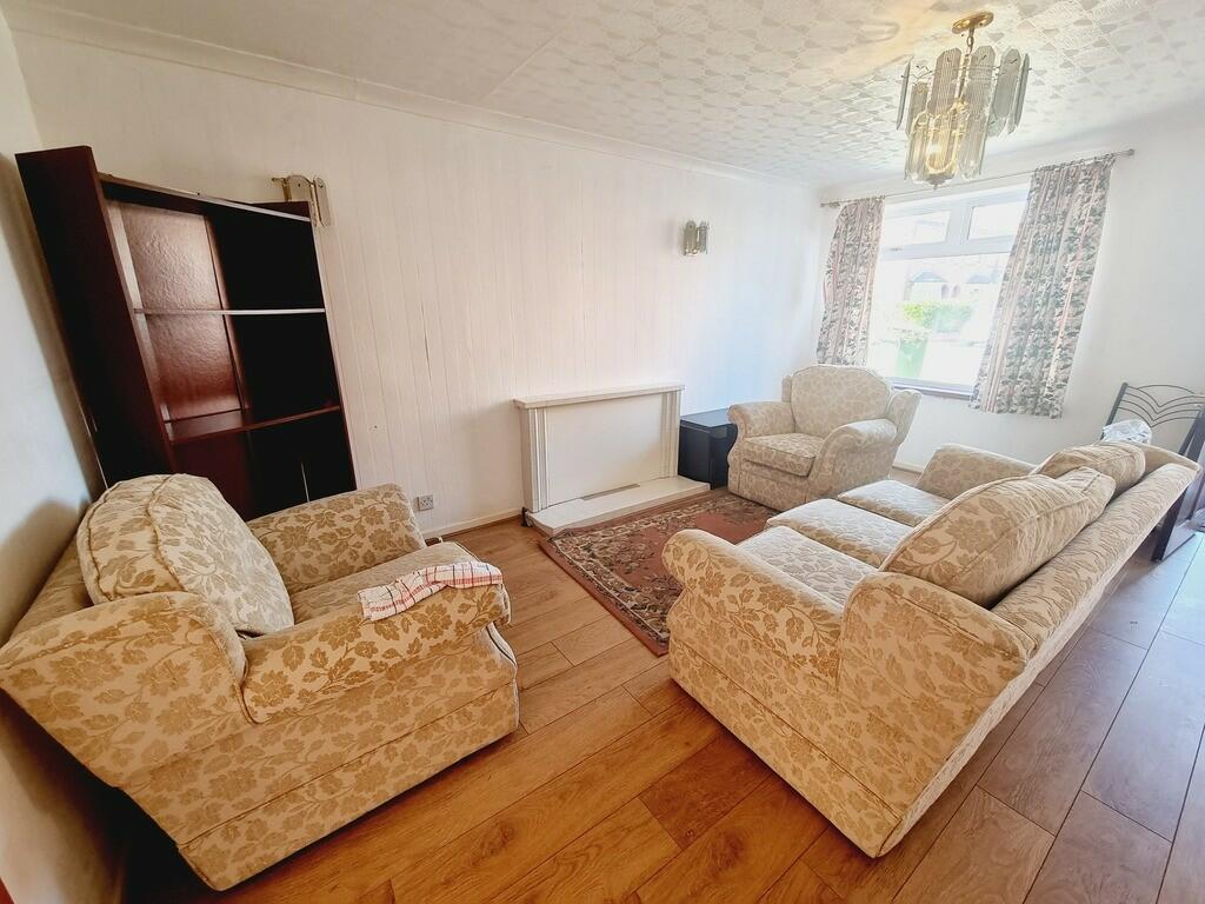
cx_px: 602
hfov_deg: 106.2
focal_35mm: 13
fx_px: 453
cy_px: 452
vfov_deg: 89.9
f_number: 2.2
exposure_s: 1/50
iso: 125
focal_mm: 2.2
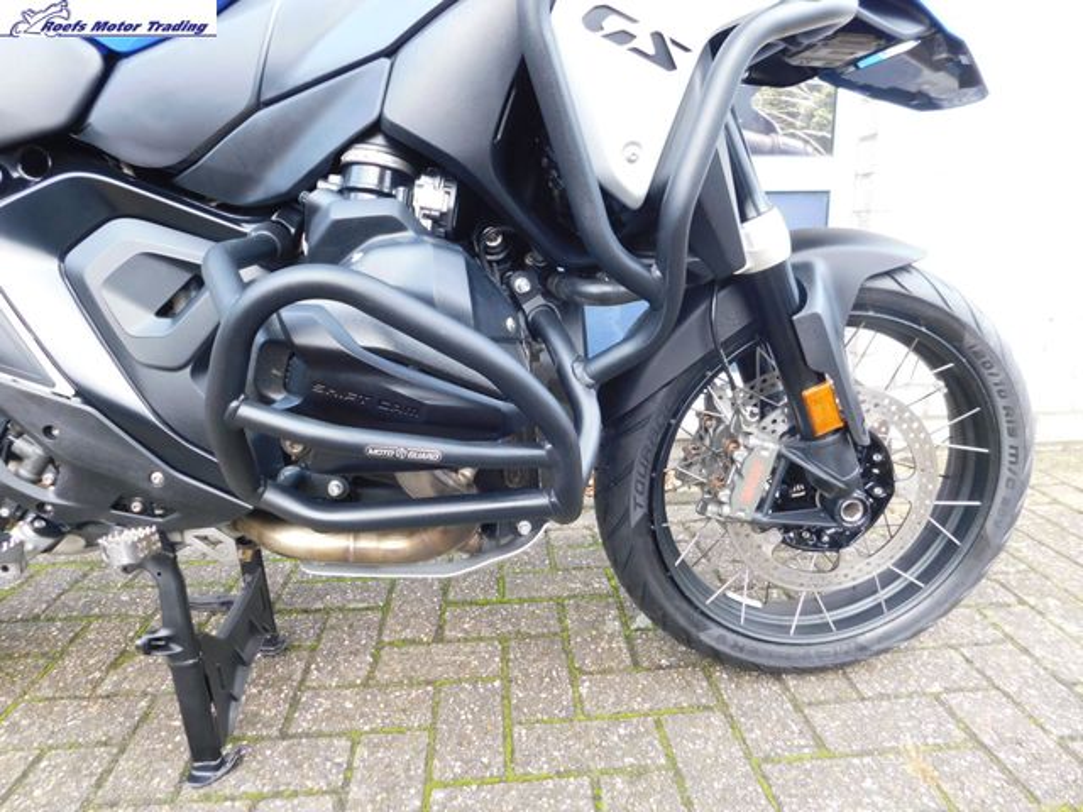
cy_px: 406
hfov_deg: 73.9
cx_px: 542
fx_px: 720
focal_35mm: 23
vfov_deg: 58.9
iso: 125
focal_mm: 4
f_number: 3
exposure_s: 1/40
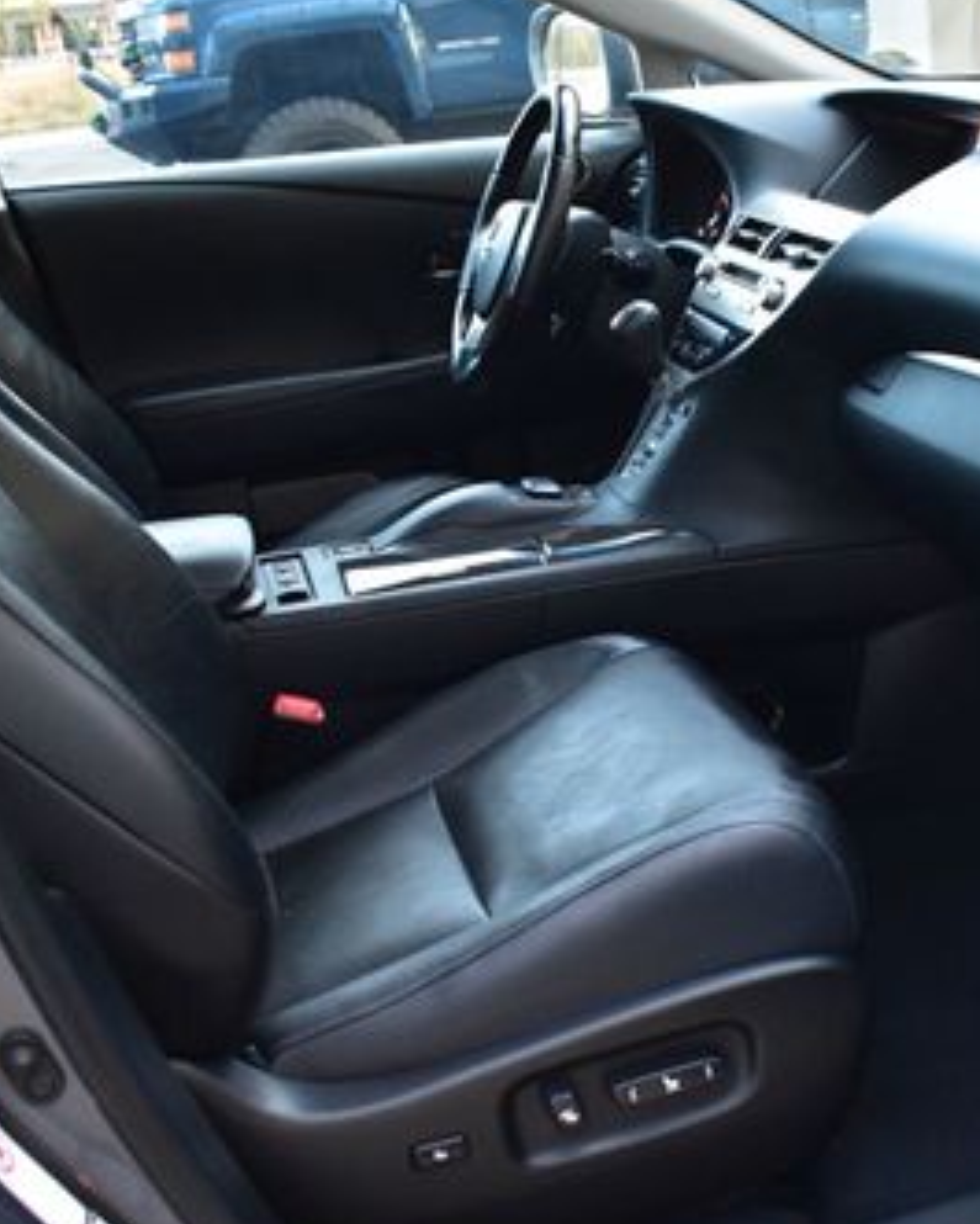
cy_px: 643
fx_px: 1776
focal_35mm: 49
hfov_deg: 30.1
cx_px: 788
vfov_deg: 38.0
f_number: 3.5
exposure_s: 1/13
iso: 1600
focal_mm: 18
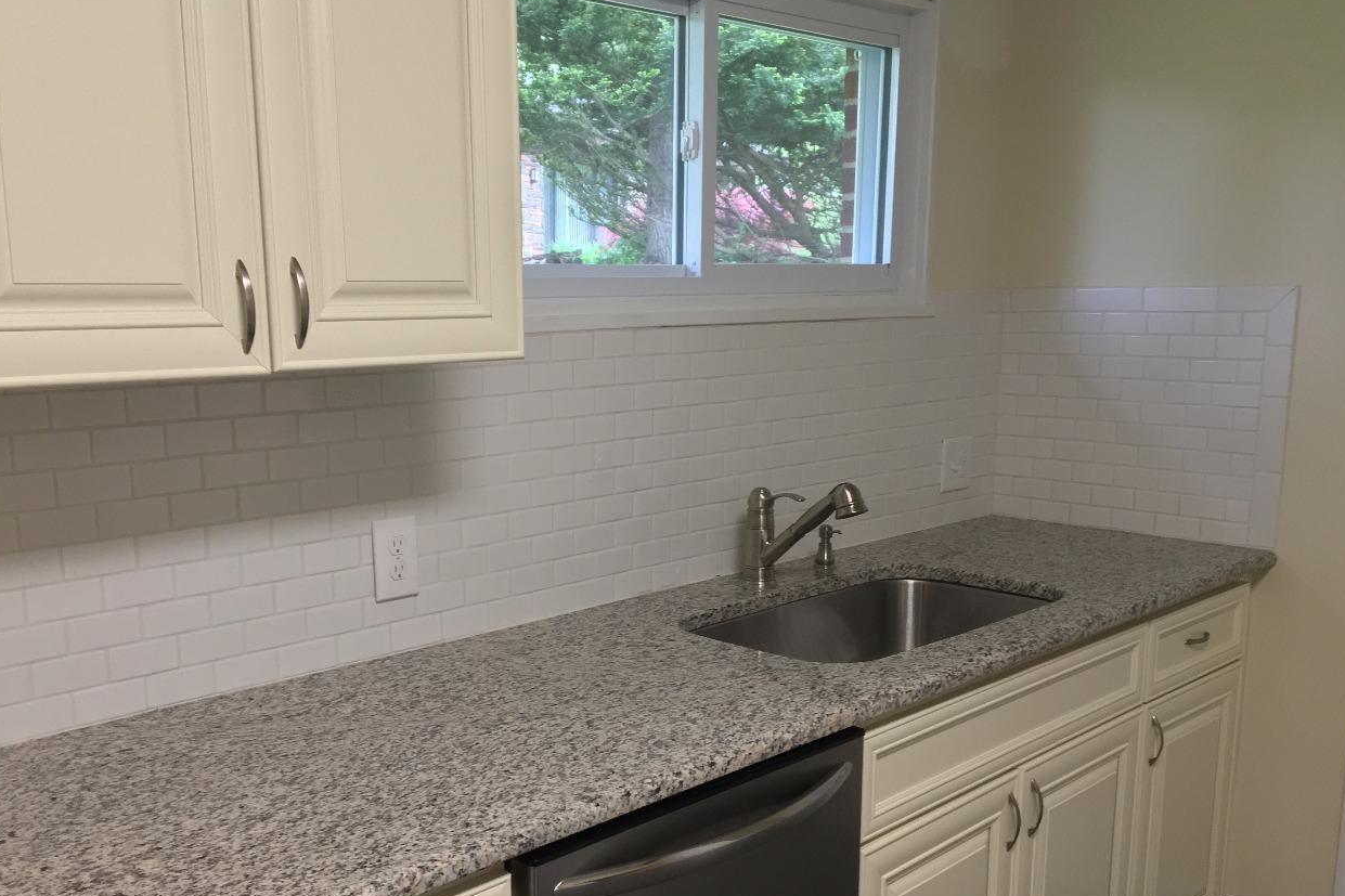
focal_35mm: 35
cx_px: 577
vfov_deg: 37.7
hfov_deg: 54.2
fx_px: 1307
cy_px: 543
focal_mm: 4.15
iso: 64
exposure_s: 1/30
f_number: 2.2
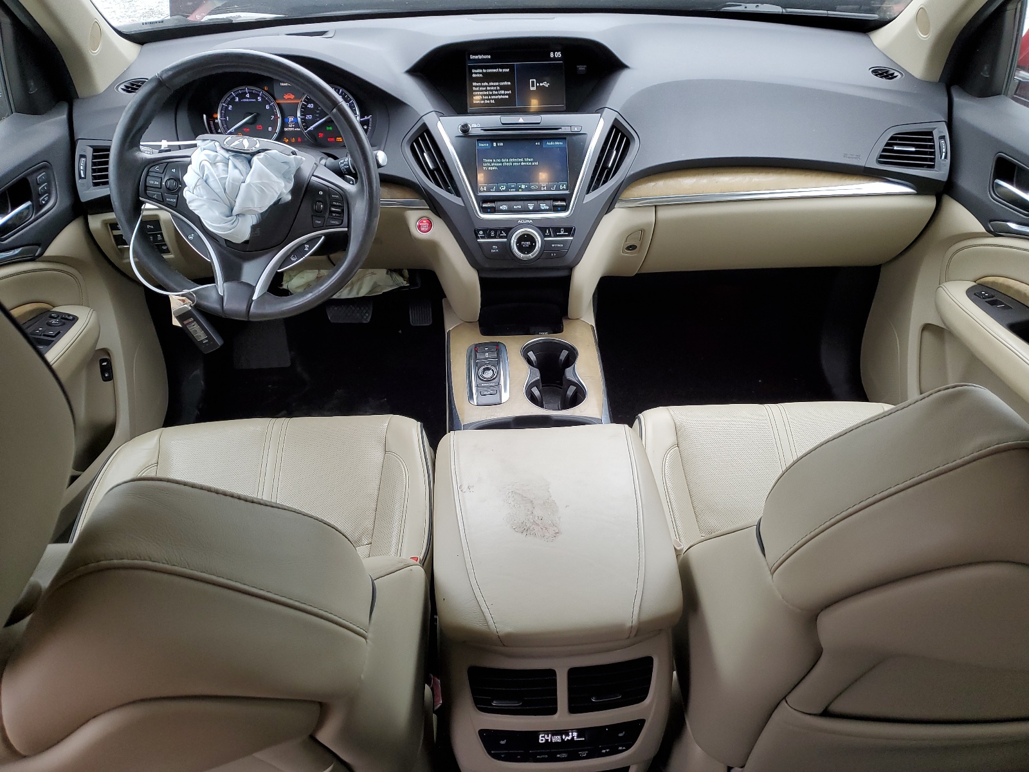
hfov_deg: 67.3
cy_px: 386
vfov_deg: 53.1
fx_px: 773
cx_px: 514
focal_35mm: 26
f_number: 1.5
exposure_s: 1/120
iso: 69
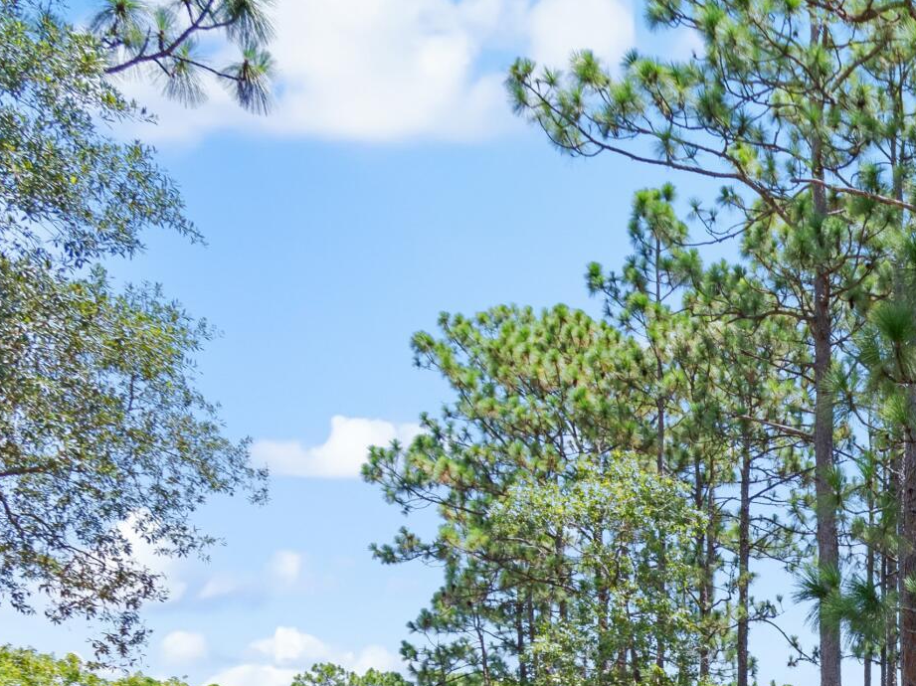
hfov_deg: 32.2
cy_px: 944
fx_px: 1243
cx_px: 1147
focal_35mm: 47
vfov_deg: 25.5
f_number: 5
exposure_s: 1/100
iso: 100
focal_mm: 10
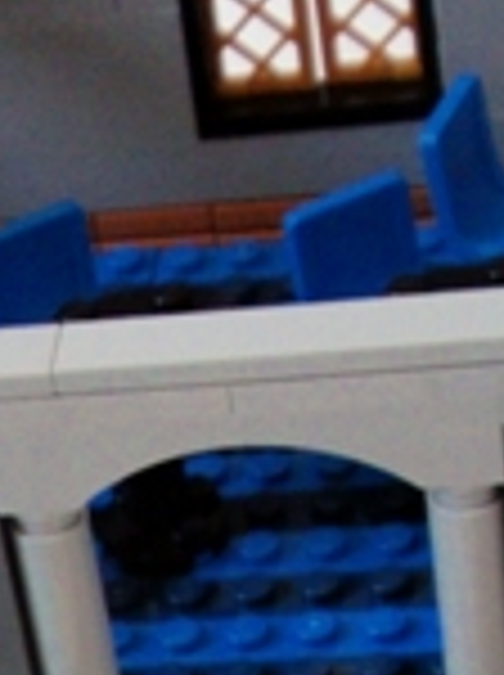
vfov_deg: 11.0
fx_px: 3407
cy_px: 896
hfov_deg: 8.3
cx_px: -230
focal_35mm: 175
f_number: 3.7
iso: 200
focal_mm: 7.22
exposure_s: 1/15
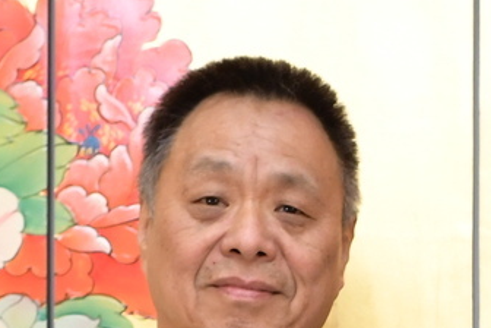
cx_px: 611
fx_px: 3409
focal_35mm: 250
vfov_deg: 5.2
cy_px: 1018
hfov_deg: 8.1
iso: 1000
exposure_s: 1/200
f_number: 4.5
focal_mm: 35
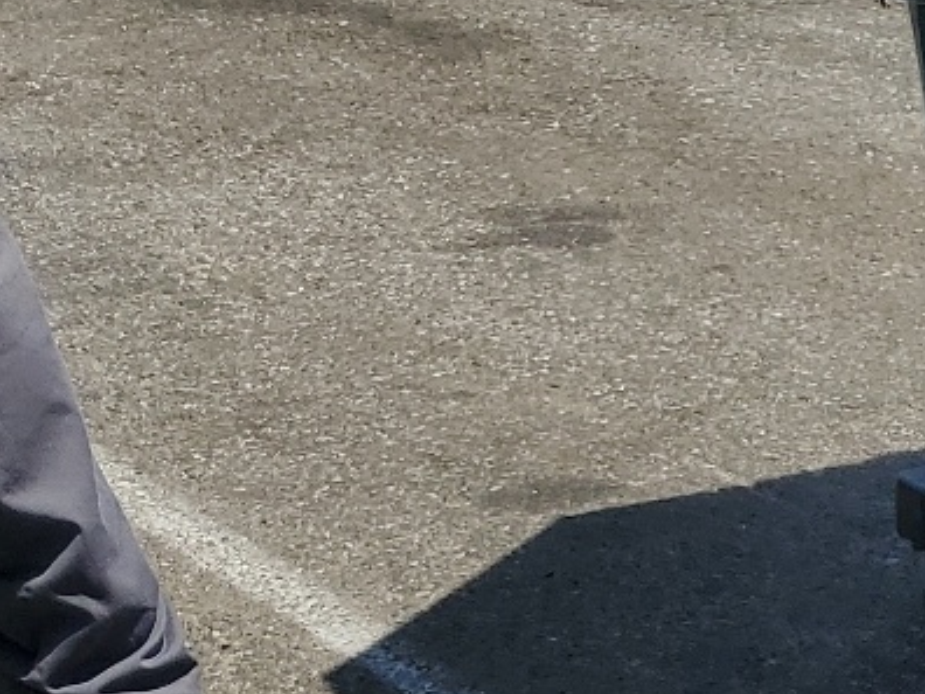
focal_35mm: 105
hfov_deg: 16.2
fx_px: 2806
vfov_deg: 12.5
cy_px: 1355
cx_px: 1602
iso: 50
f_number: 1.5
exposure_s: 1/5000
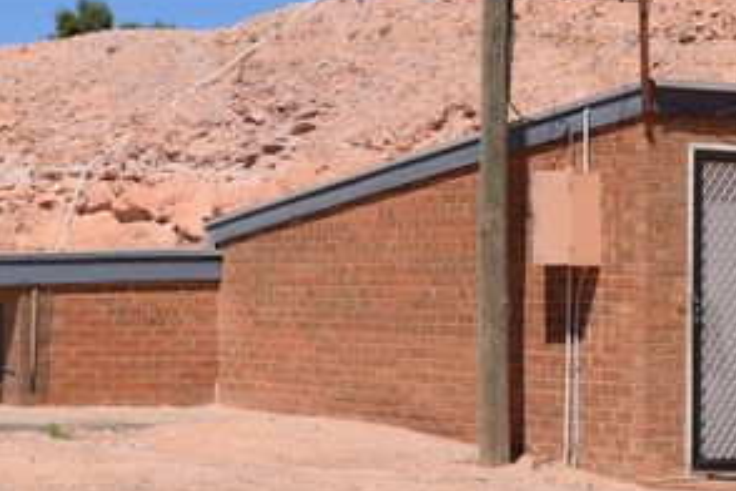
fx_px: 2351
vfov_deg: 11.9
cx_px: 343
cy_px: 194
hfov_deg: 17.8
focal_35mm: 115
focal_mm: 48
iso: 200
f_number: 11
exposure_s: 1/500
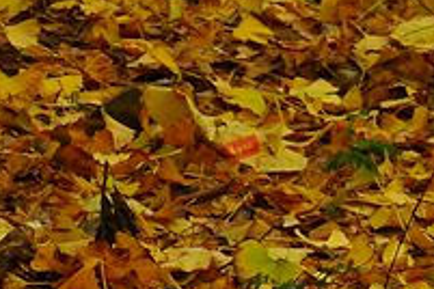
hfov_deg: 5.1
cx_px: 717
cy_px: 567
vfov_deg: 3.4
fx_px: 4786
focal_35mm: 397
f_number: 6.3
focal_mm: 52
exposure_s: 1/25
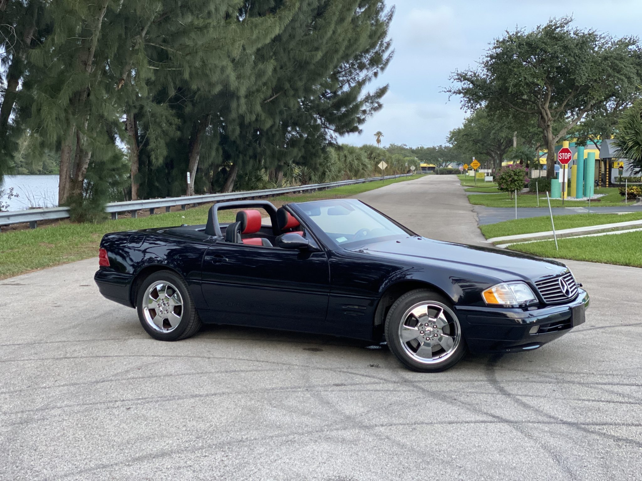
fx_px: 964
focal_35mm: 52
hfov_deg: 36.8
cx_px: 321
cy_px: 240
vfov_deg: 28.0
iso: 250
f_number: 2
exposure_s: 1/117
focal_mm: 6
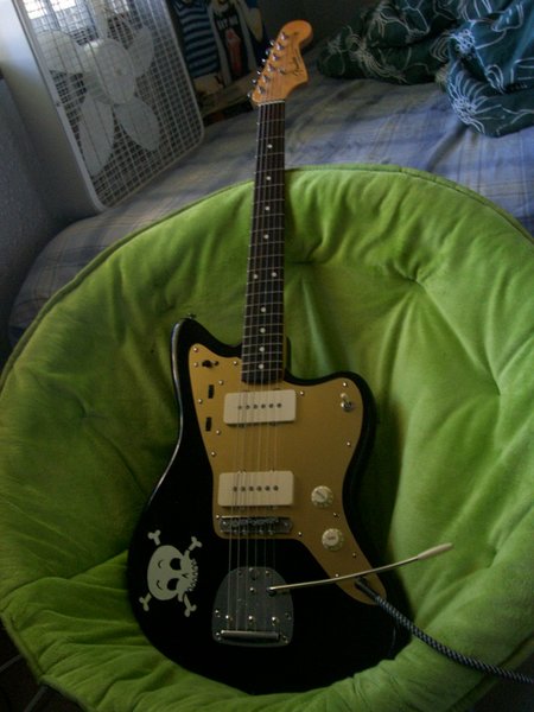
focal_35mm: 34
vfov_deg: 54.0
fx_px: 699
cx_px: 267
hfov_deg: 41.8
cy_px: 356
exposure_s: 1/8
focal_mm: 5.6
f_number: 2.7
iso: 160
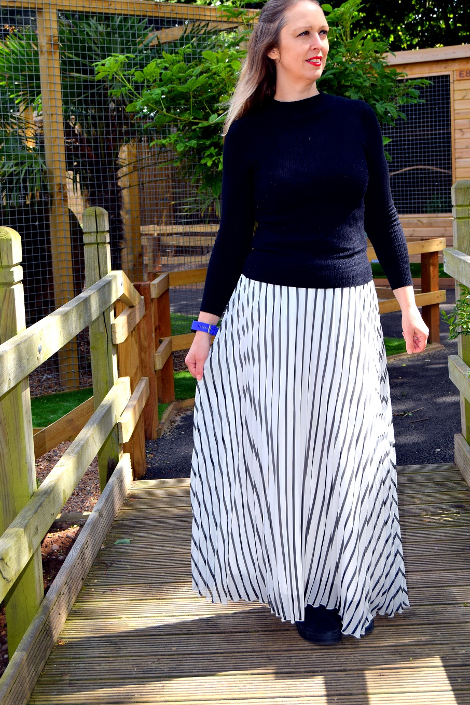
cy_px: 328
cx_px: 233
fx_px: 1037
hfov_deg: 25.5
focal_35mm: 53
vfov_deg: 37.5
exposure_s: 1/160
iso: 100
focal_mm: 32
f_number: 6.3
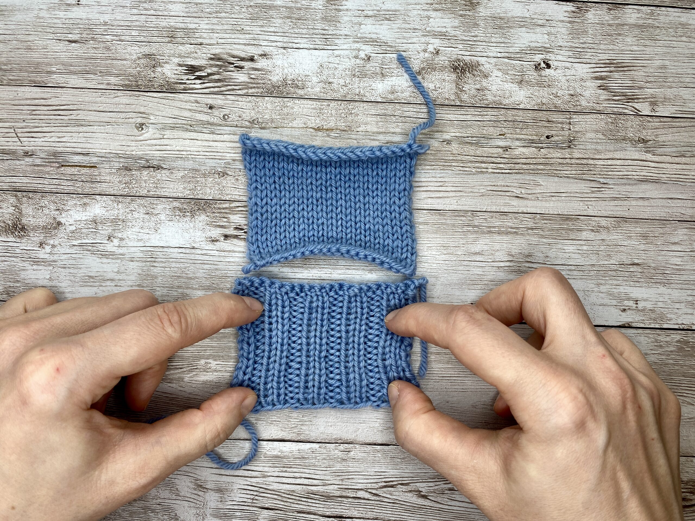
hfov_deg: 67.3
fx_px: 522
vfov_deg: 53.1
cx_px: 348
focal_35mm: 26
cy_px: 260
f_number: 1.8
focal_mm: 4.25
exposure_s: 1/100
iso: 32
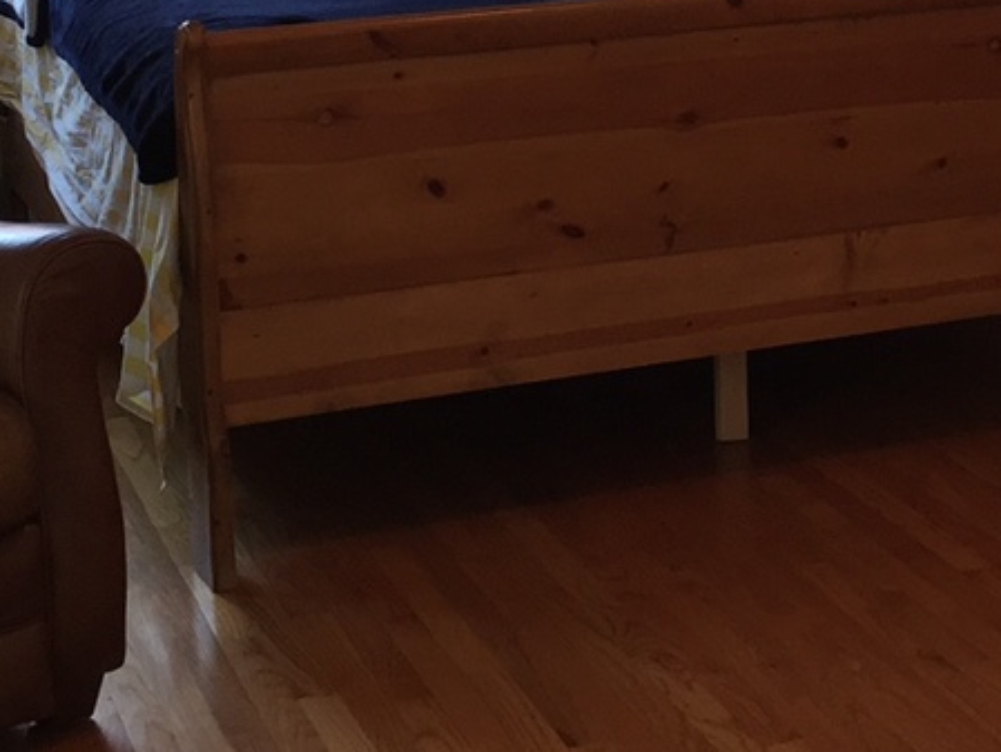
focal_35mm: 93
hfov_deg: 20.7
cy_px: -2
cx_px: 876
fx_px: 2690
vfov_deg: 15.6
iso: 64
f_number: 2.2
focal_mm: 4.15
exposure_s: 1/30
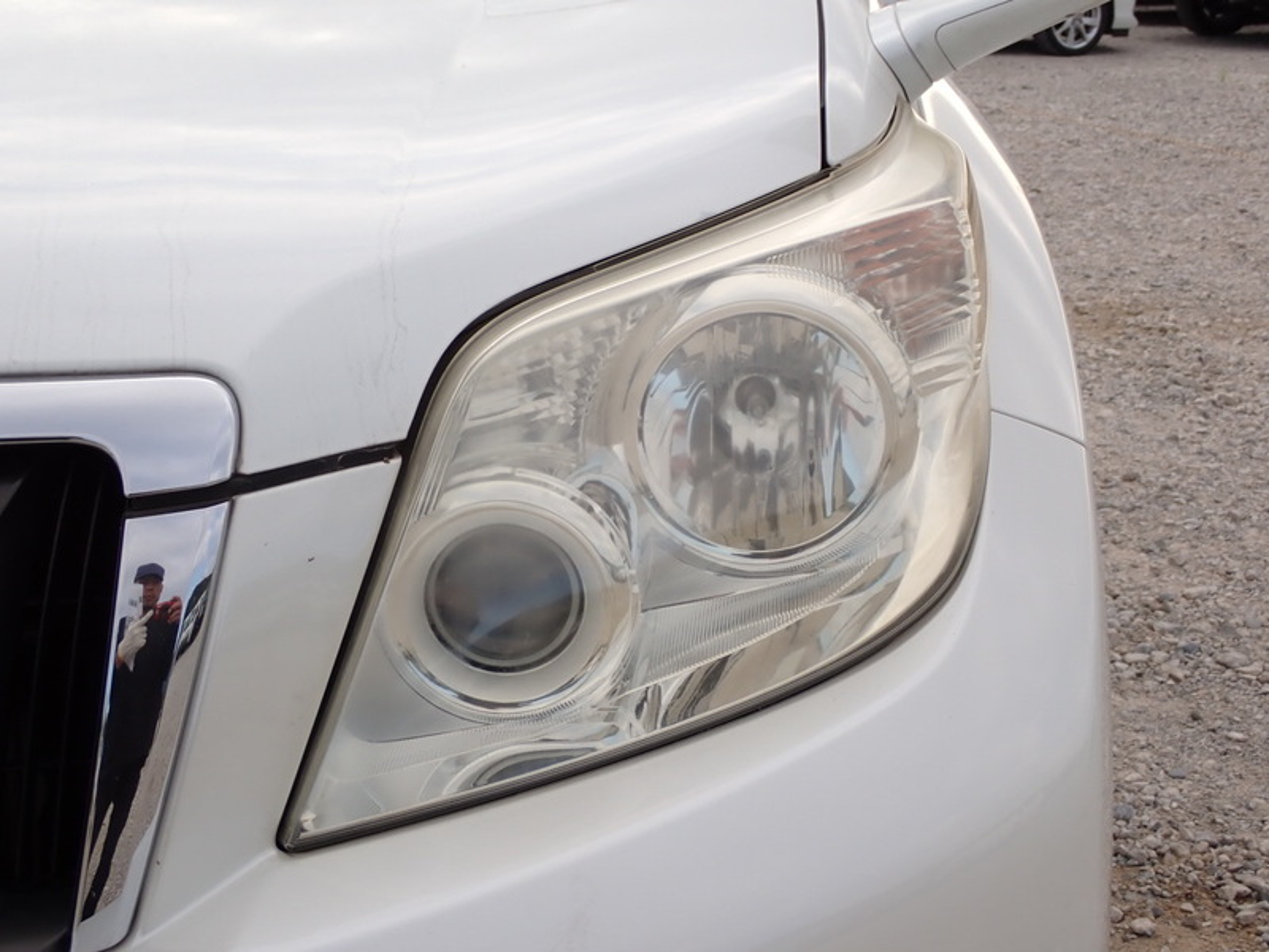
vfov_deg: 25.2
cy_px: 476
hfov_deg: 33.2
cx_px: 634
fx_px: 2126
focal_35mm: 58
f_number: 5
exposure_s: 1/320
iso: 100
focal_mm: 10.35
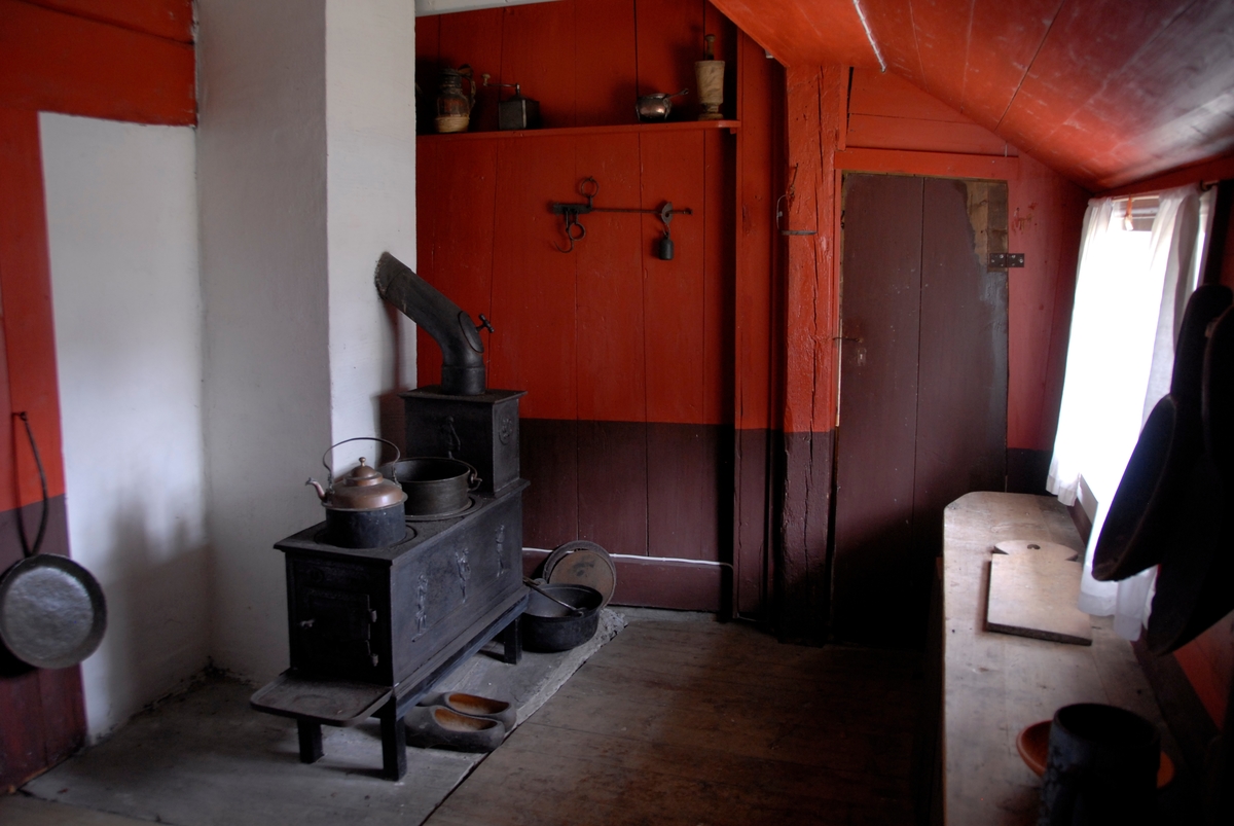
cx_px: 617
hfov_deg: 61.9
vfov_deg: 43.7
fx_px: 1029
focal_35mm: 30
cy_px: 413
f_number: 3.5
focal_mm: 20
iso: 400
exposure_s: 1/5
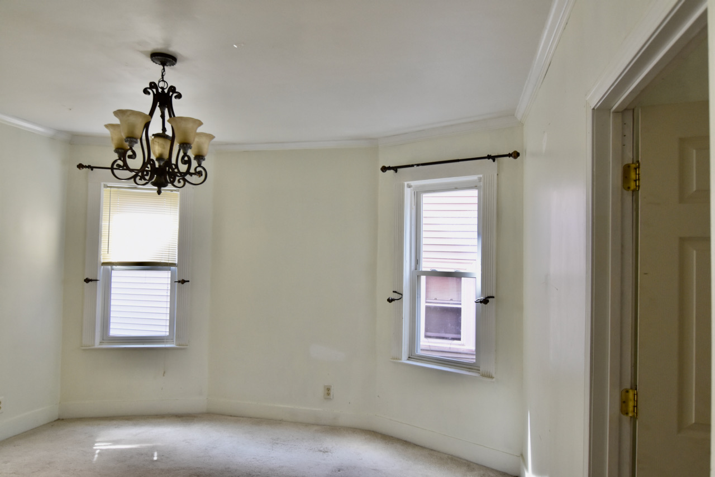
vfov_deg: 56.2
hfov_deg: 77.3
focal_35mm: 22
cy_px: 238
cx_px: 358
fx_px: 447
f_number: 5
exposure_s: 1/100
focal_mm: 15
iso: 800
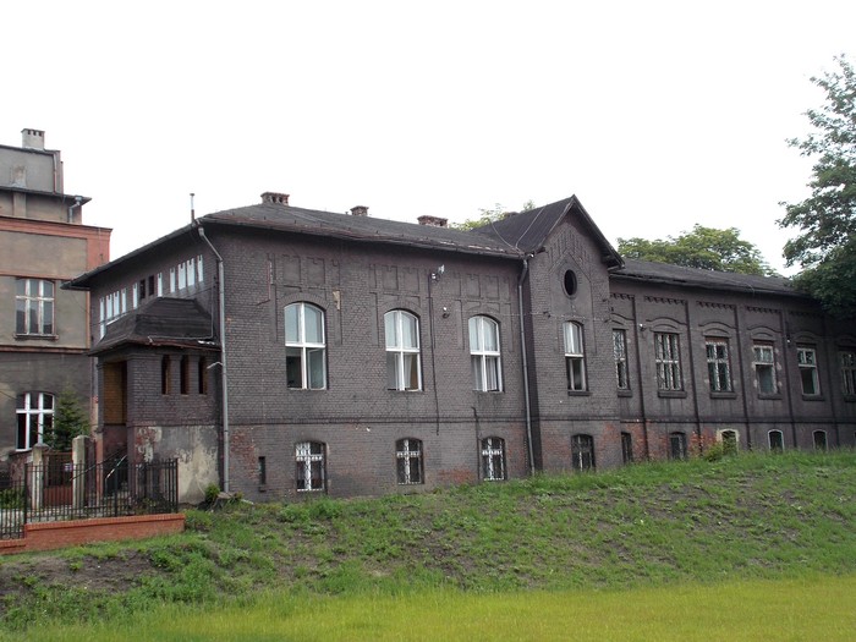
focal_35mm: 44
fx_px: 1088
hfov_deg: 42.9
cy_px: 321
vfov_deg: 32.9
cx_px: 428
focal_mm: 7.9
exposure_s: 1/500
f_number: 4.2
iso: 80
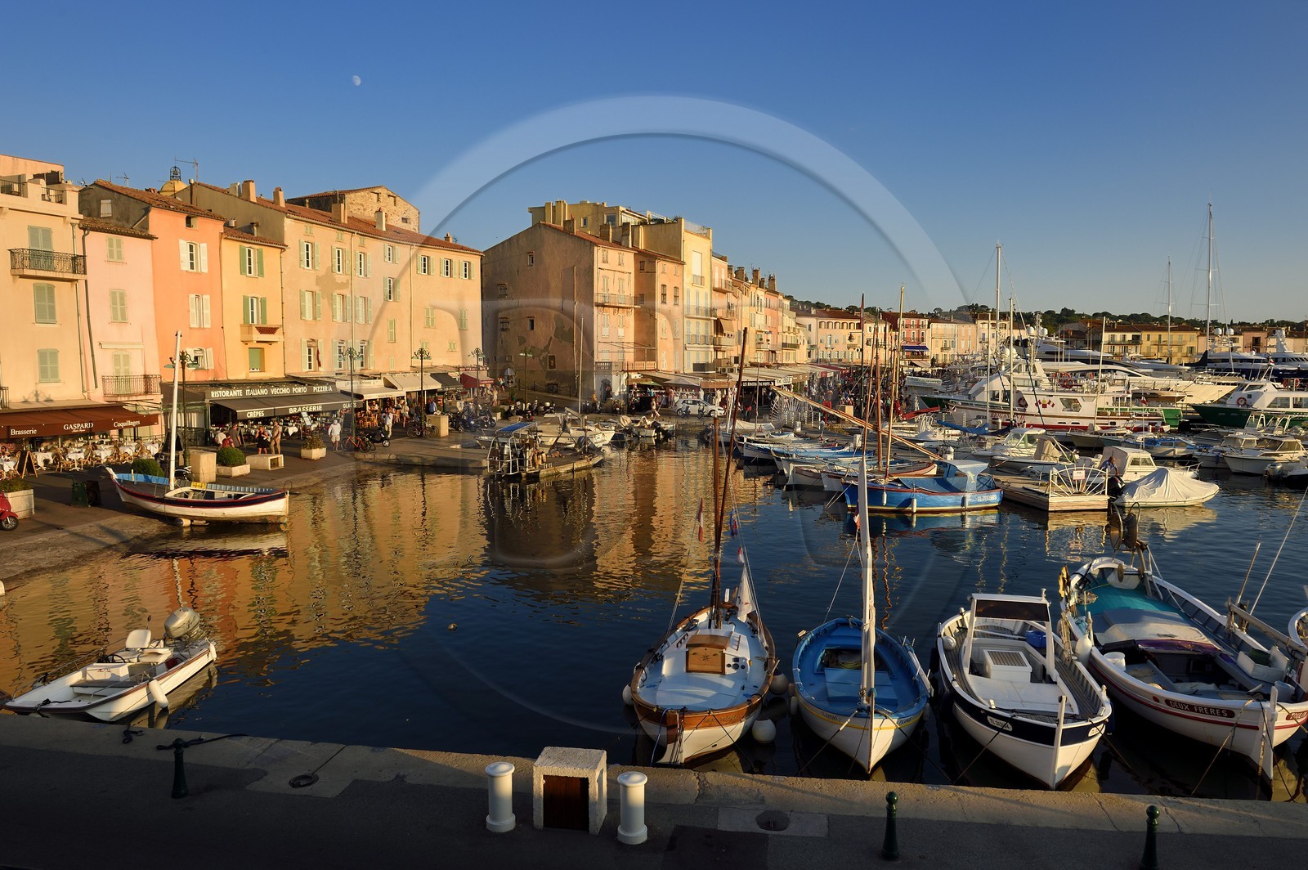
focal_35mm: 24
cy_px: 435
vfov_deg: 53.1
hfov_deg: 73.8
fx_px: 871
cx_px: 654
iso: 200
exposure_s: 1/250
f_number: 10
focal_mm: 24
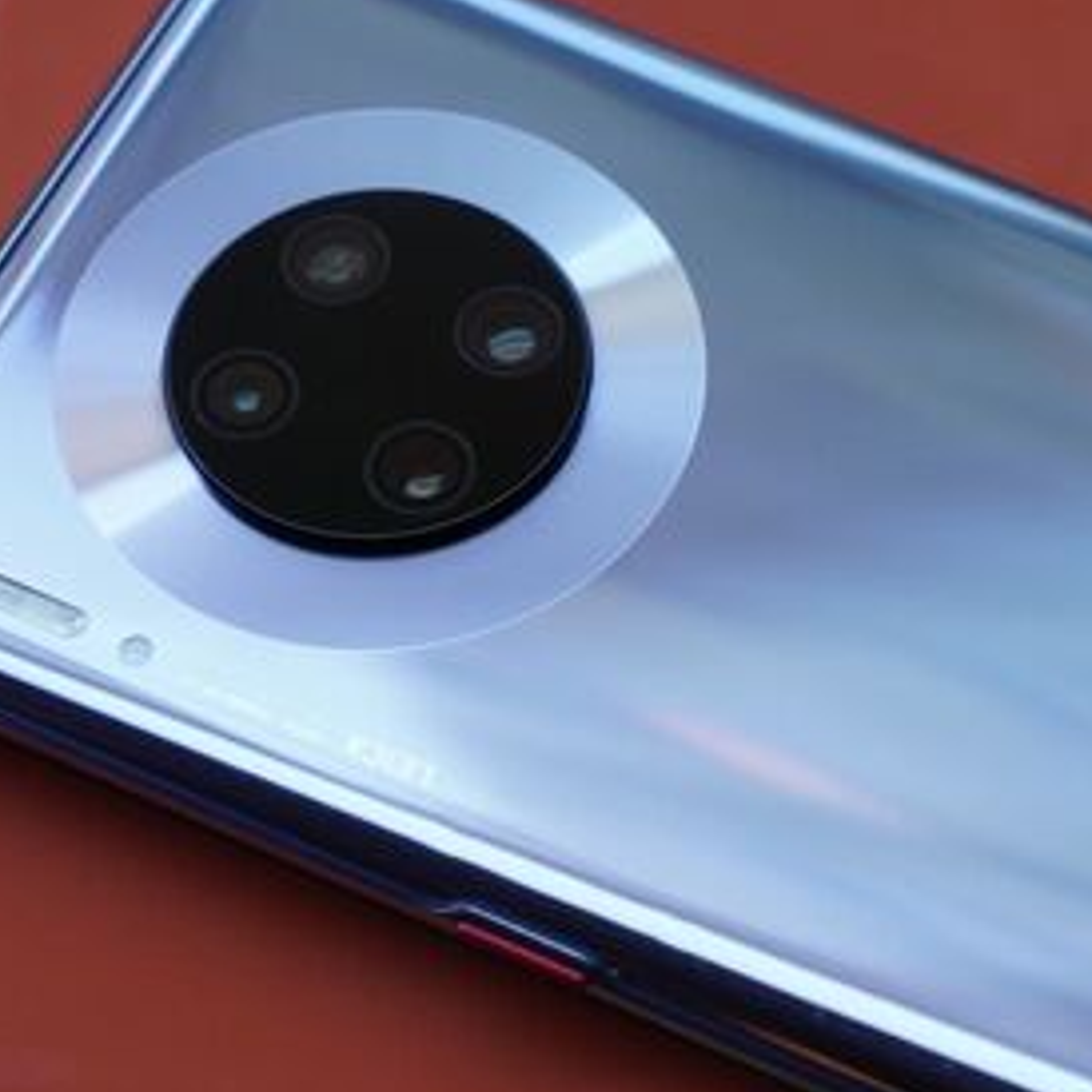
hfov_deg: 10.4
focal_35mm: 167
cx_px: 931
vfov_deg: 10.5
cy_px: 682
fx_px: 5960
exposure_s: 1/200
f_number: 4
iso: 400
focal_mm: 65
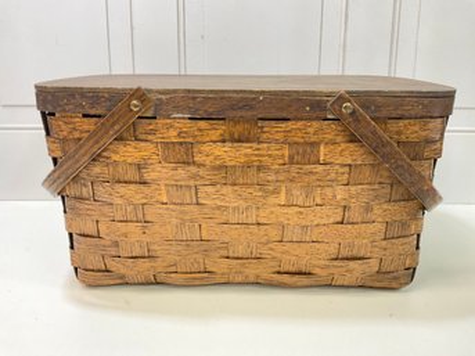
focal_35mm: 29
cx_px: 238
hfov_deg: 61.7
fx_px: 398
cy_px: 178
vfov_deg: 48.2
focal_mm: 3
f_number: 1.8
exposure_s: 1/41
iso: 100
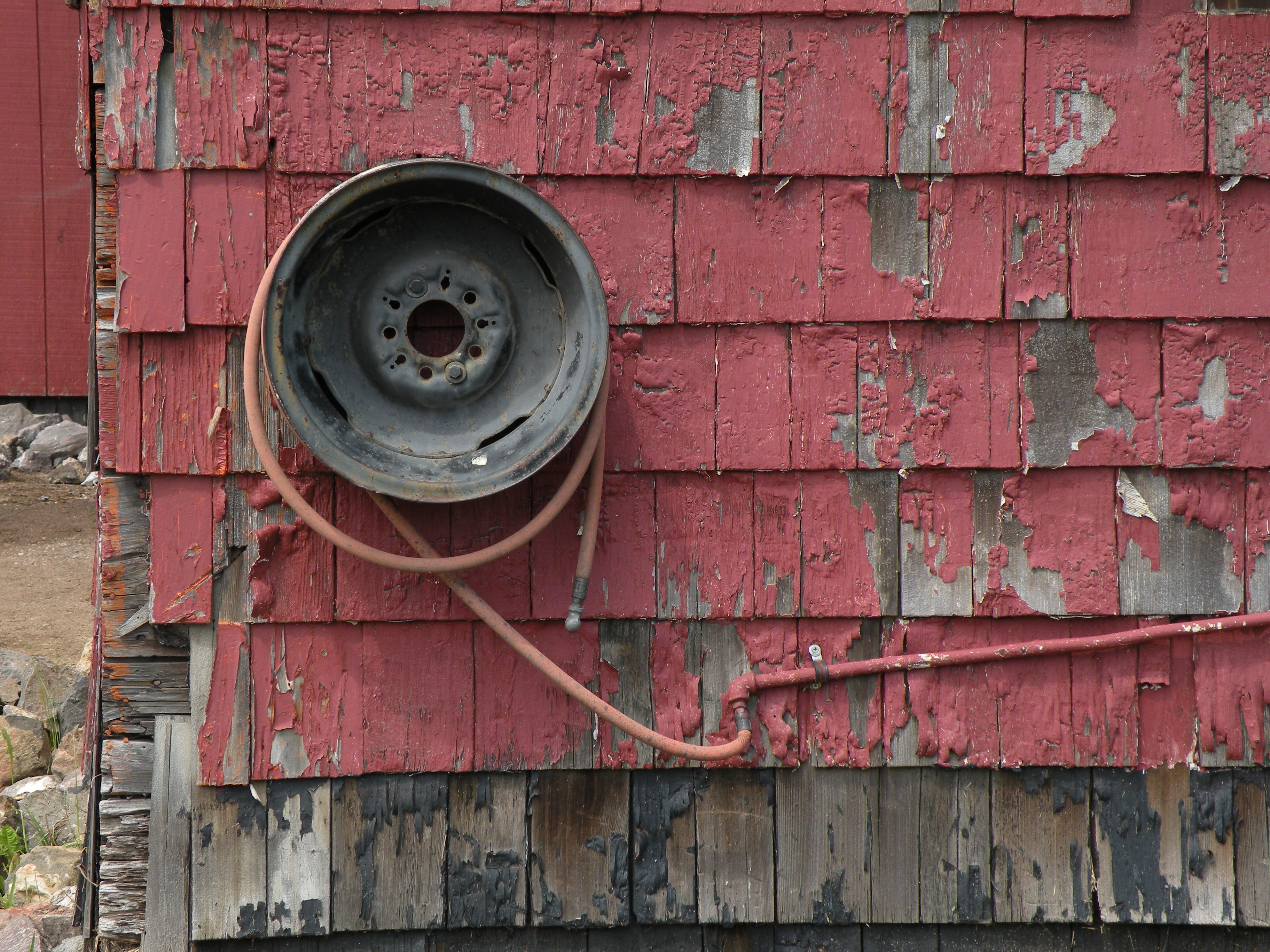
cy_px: 476
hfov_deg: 19.4
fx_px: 3706
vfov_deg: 14.6
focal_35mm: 101
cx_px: 635
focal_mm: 17.9
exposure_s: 1/333
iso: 64
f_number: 4
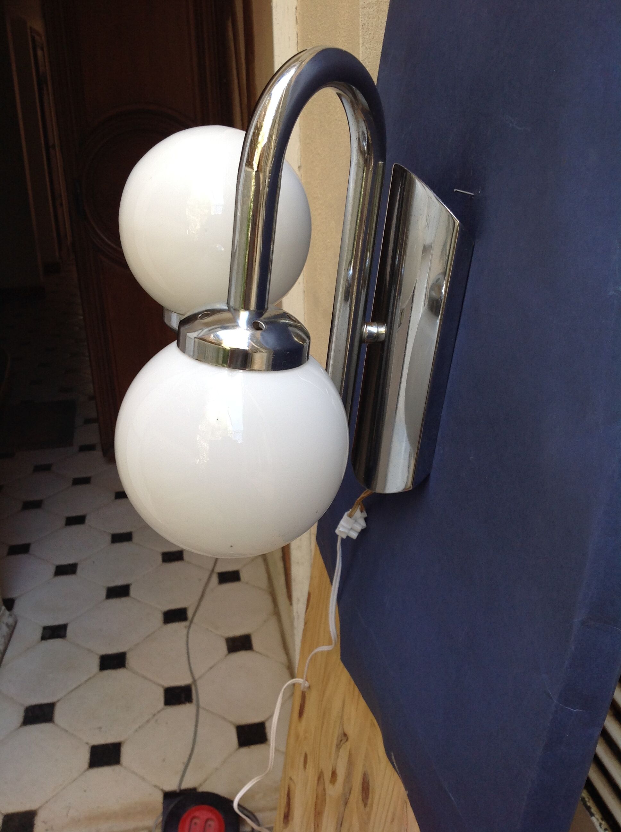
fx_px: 839
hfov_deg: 40.6
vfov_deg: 52.7
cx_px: 310
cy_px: 416
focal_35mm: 35
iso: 64
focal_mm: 4.28
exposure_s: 1/120
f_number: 2.4
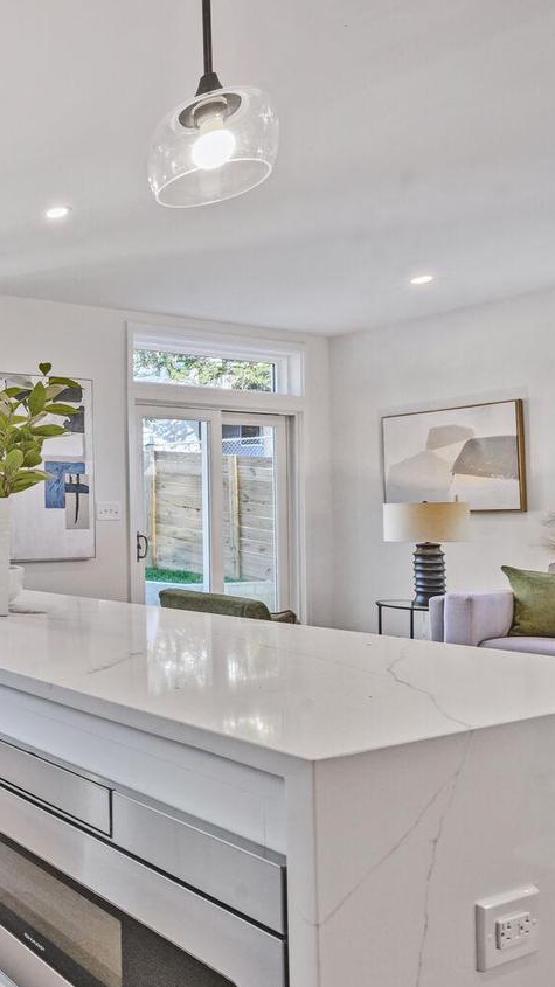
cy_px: 509
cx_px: -245
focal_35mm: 25
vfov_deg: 74.0
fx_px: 654
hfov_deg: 30.2
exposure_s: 1/25
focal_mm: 14
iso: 200
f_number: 9
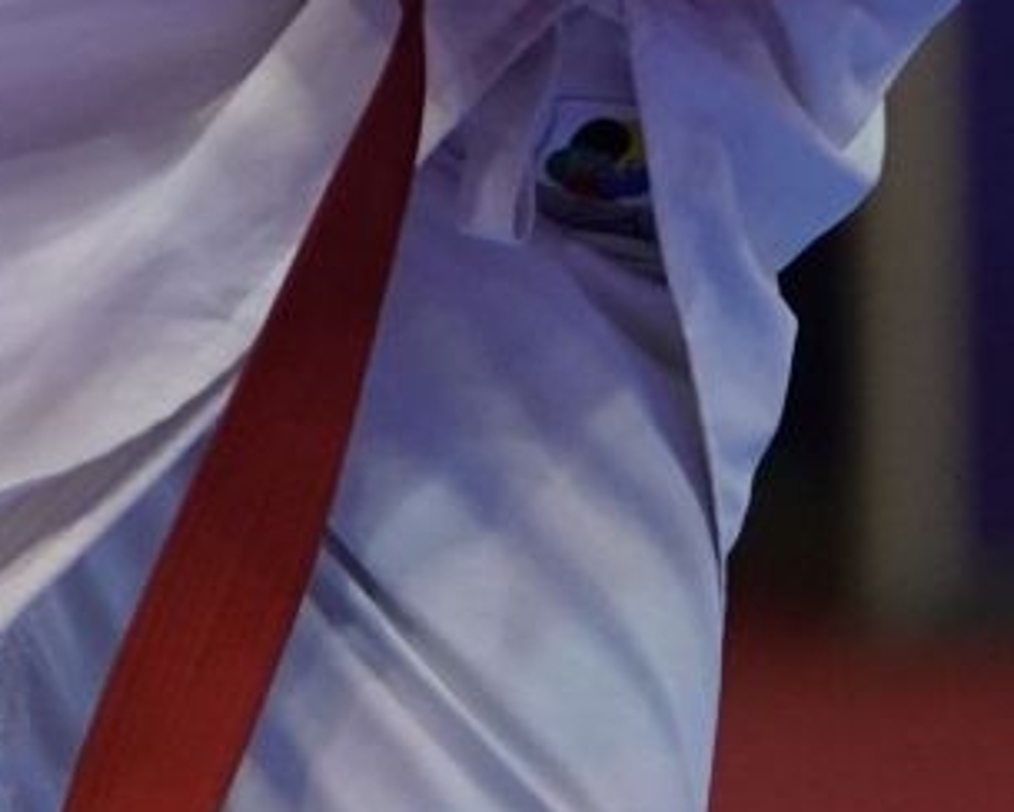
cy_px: -825
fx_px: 27790
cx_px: -701
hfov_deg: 2.1
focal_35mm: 926
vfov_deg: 1.7
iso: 3200
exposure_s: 1/1000
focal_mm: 167
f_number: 2.8
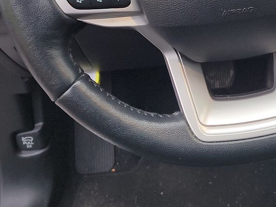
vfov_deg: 22.0
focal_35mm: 61
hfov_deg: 31.0
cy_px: -49
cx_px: 215
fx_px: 486
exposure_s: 1/59
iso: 353
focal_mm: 6.7
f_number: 1.8
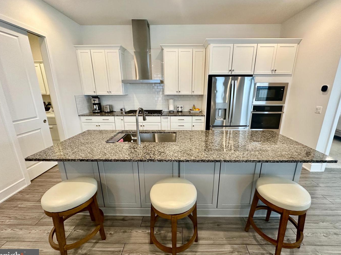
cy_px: 127
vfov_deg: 81.7
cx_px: 177
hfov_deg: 98.1
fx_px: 148
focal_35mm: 15
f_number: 2.2
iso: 250
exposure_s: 1/60
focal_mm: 2.22
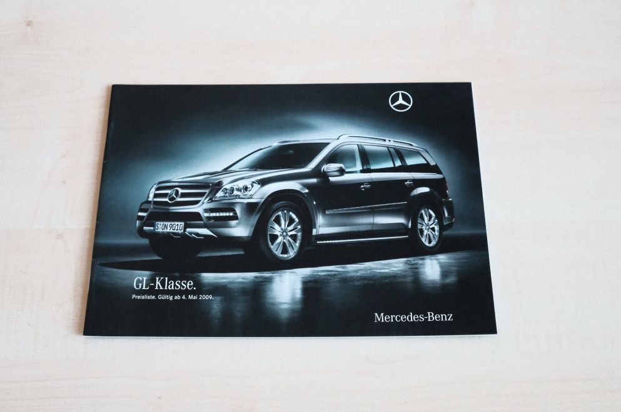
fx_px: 655
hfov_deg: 50.7
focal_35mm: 38
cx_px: 310
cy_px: 206
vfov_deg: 35.0
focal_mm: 25.4
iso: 6400
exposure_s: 1/180
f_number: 5.6
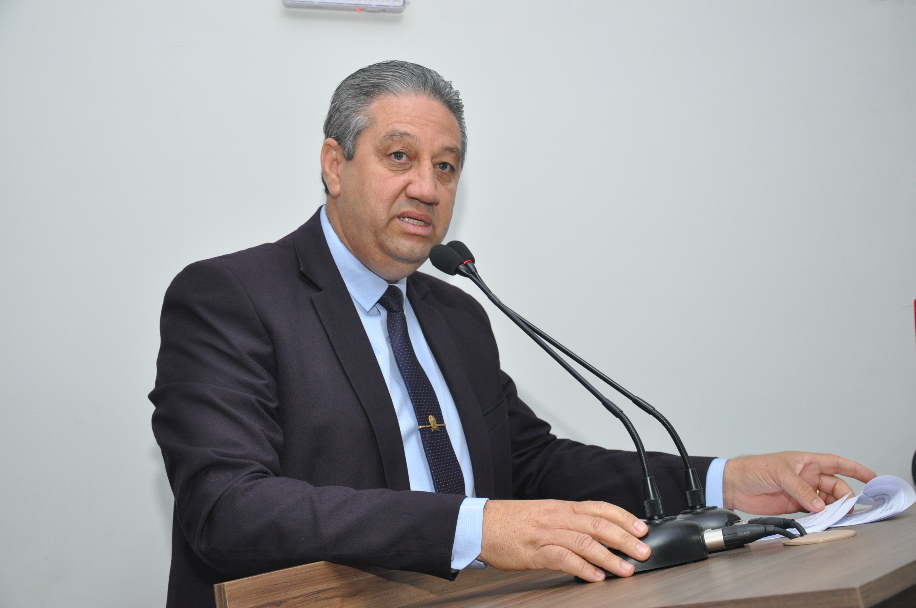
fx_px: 1144
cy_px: 304
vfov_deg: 29.8
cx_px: 458
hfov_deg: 43.7
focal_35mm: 45
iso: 800
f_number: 5.6
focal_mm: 30
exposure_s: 1/60
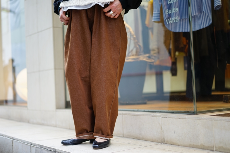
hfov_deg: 35.7
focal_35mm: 56
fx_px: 358
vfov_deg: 24.2
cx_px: 115
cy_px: 76
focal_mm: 55
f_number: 1.8
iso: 125
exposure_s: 1/60
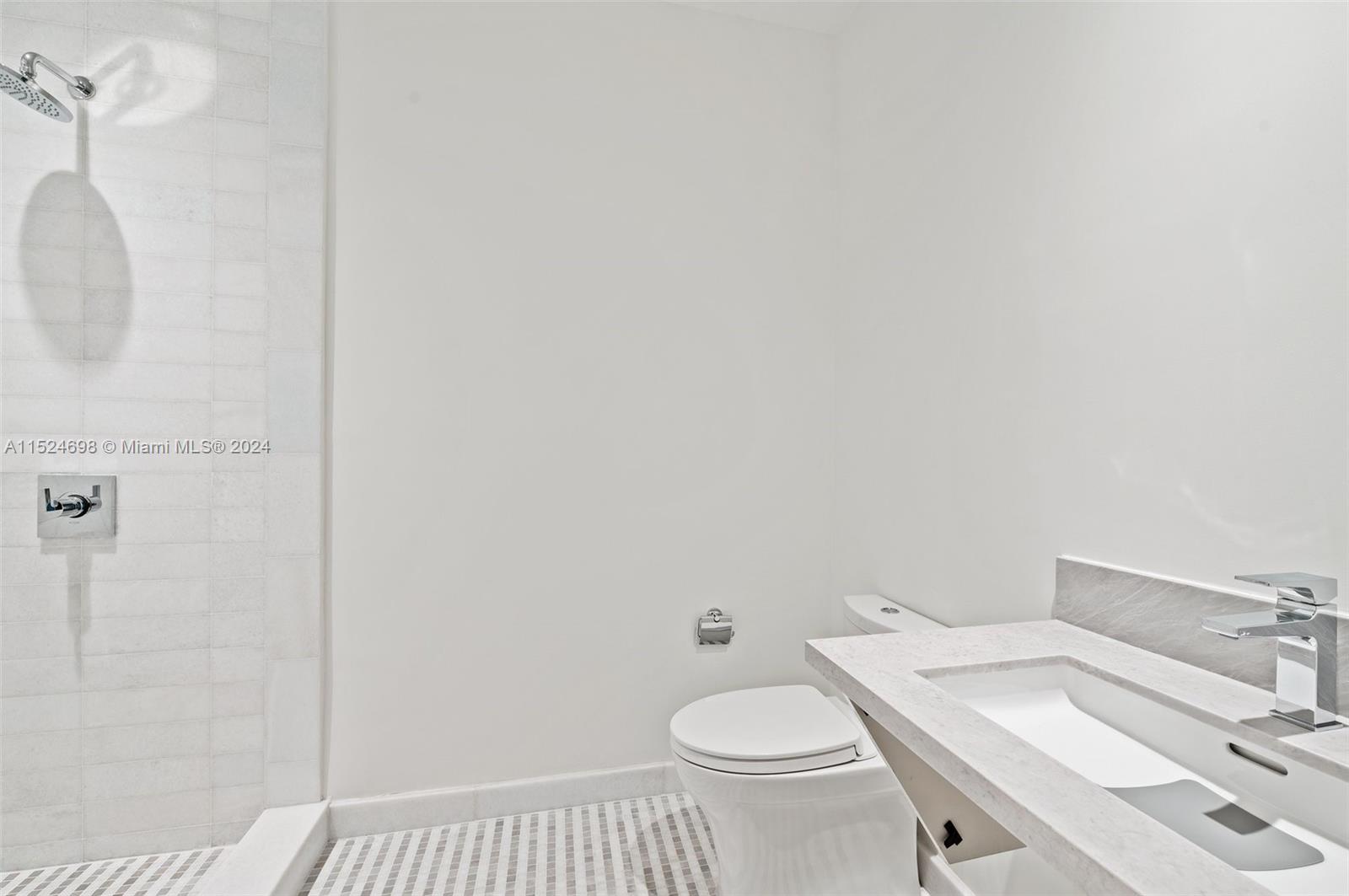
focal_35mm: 14
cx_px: 674
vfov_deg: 81.1
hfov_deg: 104.3
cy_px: 448
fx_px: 524
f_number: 8
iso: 200
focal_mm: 14
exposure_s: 1/2.5
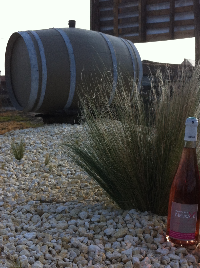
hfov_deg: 25.9
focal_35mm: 56
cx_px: 132
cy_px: 154
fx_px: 433
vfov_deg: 34.3
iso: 80
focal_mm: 3.85
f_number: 2.8
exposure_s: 1/736
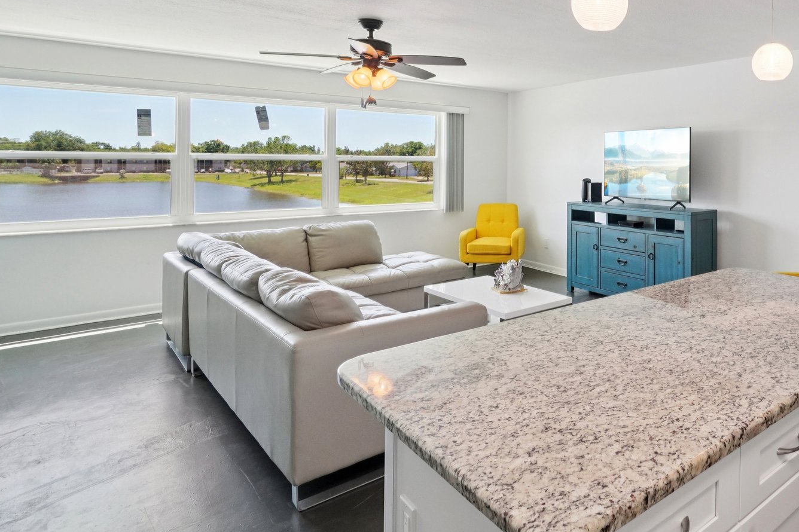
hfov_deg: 71.0
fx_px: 510
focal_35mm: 23
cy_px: 174
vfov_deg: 53.9
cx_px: 598
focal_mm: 10
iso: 250
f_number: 8
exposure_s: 1/30
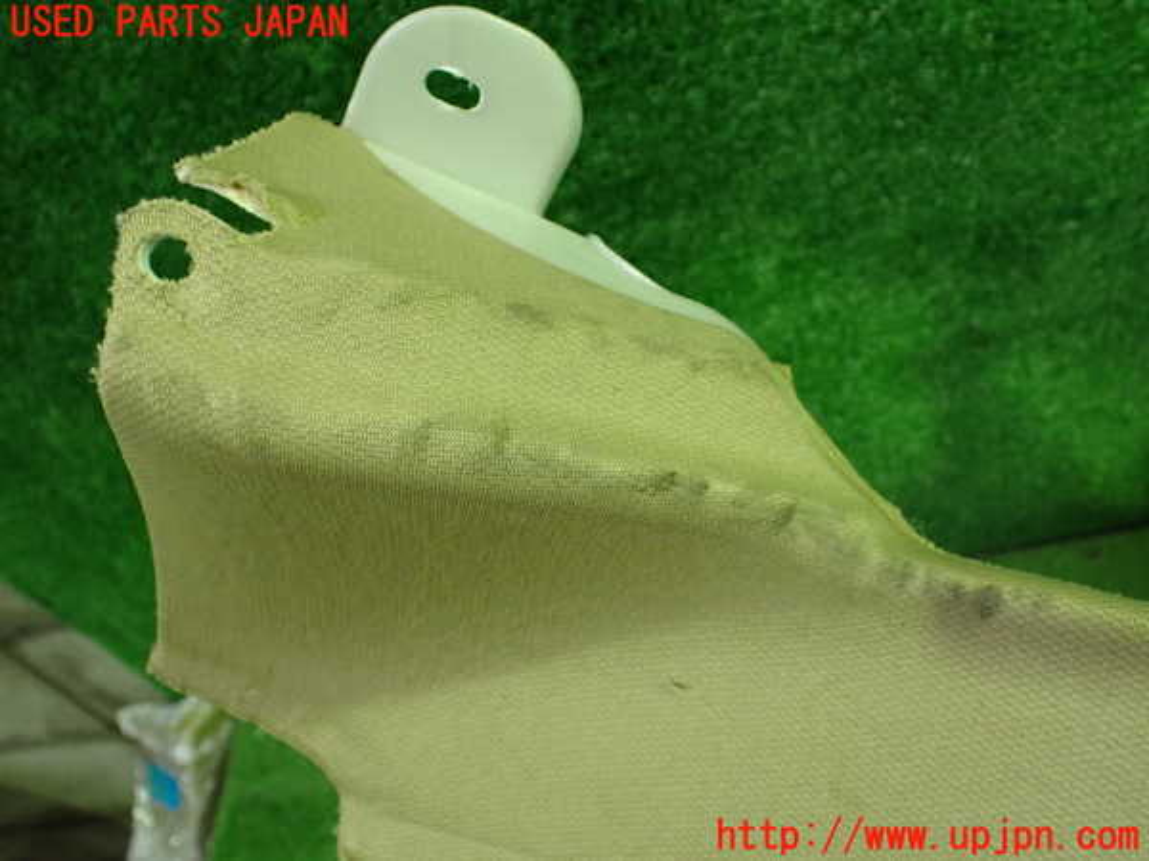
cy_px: 430
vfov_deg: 46.8
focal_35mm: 30
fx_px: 996
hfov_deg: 60.0
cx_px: 574
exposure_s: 1/80
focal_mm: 5.4
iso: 800
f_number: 2.3
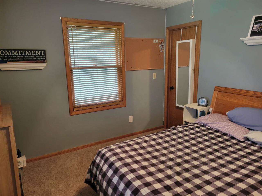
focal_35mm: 26
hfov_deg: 67.3
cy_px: 98
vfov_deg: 53.1
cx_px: 131
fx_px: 197
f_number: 1.8
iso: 250
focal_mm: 5.4
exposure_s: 1/40
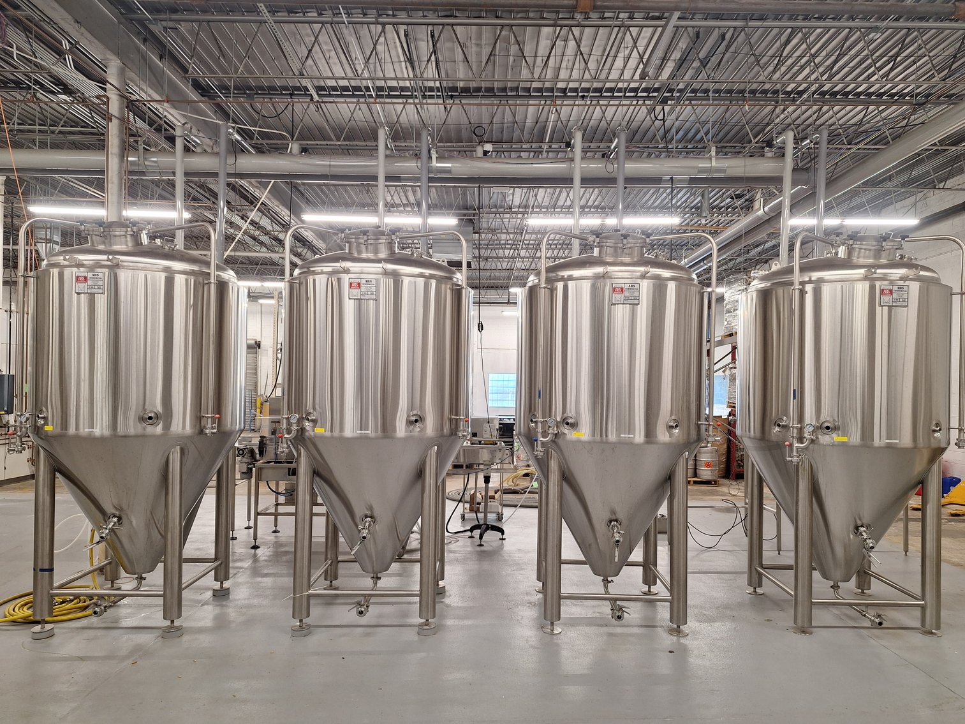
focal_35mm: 23
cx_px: 482
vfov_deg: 58.9
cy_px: 362
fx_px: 641
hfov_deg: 73.9
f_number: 1.8
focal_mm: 5.54
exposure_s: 1/40
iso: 160
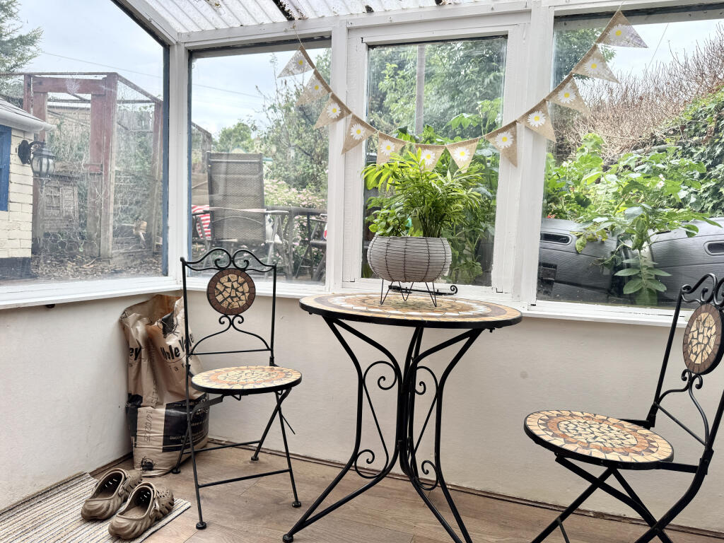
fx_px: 502
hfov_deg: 71.6
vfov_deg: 56.8
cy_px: 272
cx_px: 362
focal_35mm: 24
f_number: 1.78
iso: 80
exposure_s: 1/379
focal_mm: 6.76
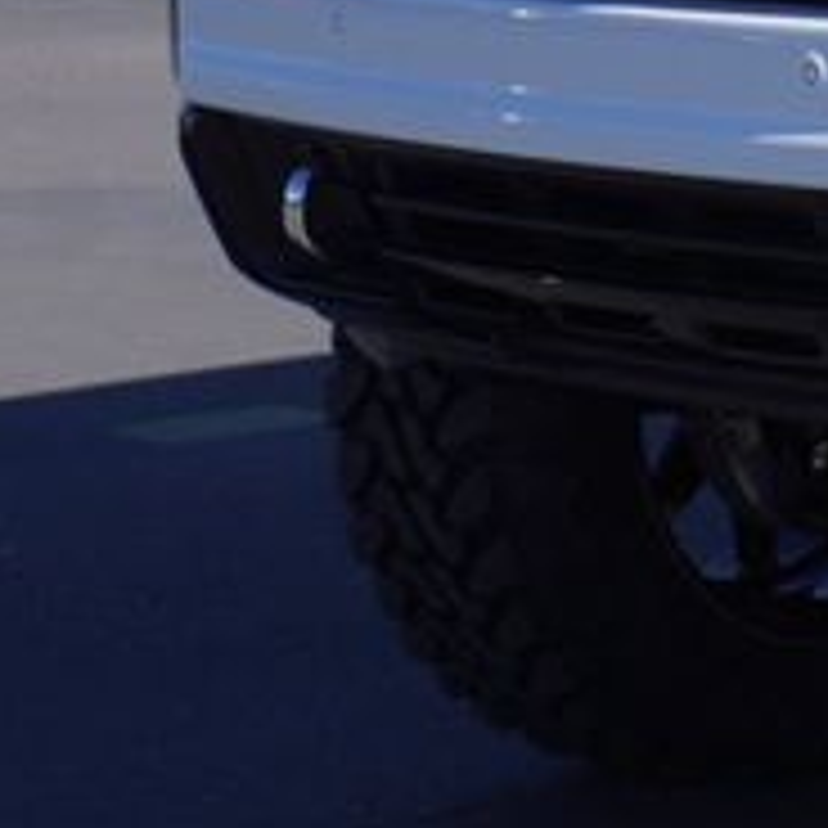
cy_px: -108
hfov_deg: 6.8
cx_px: 2146
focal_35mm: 241
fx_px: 6522
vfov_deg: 7.2
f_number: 9
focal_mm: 34
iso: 100
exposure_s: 1/250
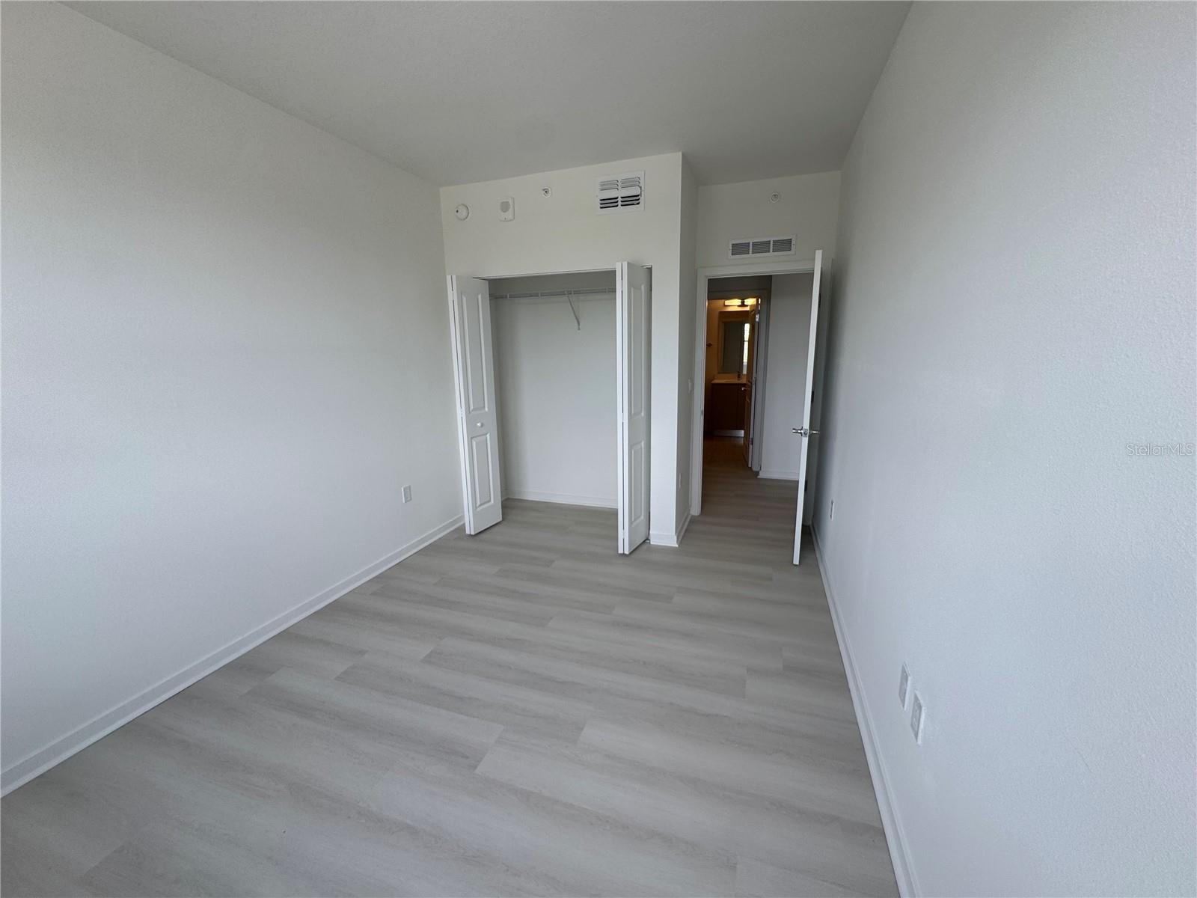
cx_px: 598
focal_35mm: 14
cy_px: 449
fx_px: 484
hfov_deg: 102.1
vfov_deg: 85.7
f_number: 2.2
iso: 40
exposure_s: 1/105
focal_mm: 2.22
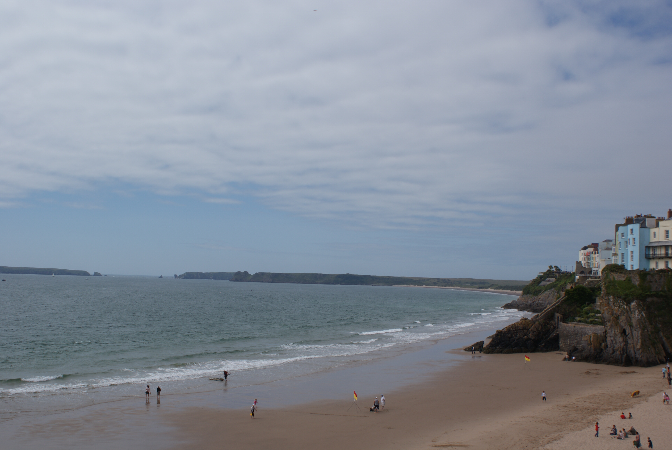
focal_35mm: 39
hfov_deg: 49.5
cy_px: 225
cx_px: 336
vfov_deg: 34.3
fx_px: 729
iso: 100
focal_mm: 26
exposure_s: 1/320
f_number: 11
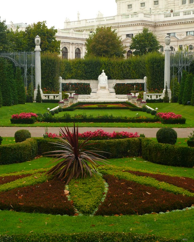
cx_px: 96
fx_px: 560
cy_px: 123
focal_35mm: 78
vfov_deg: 24.4
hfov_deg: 19.7
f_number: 3.2
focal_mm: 15.6
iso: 125
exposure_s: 1/125
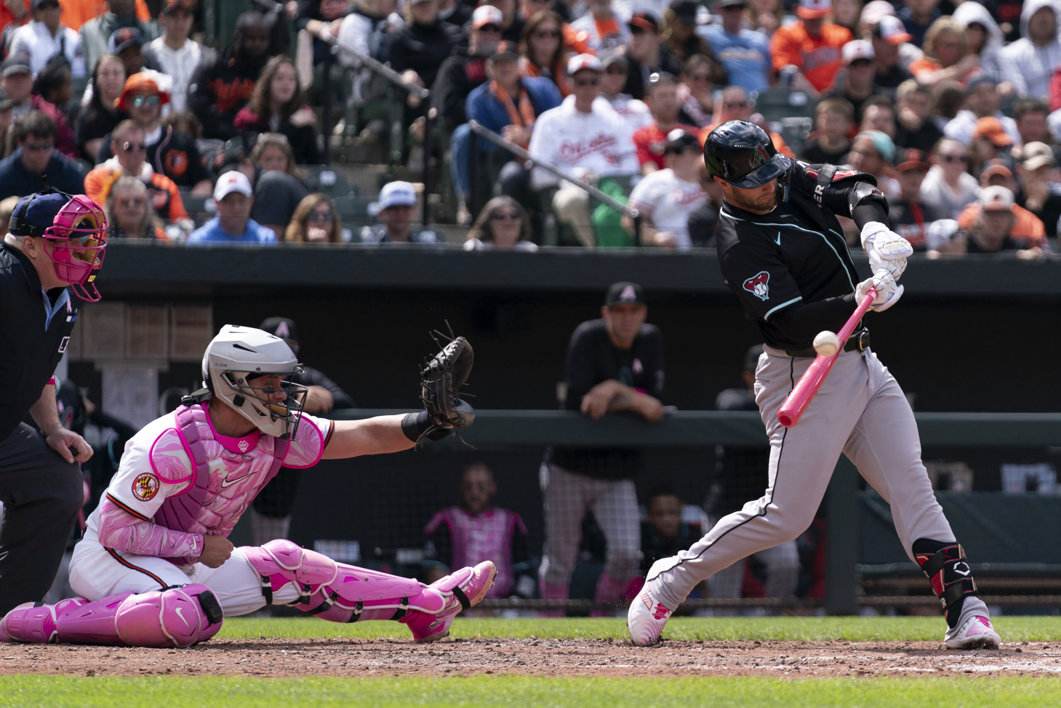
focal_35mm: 200
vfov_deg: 6.9
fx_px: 5894
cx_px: 530
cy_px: 354
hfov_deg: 10.3
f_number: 2.8
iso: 160
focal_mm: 200
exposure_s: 1/3200
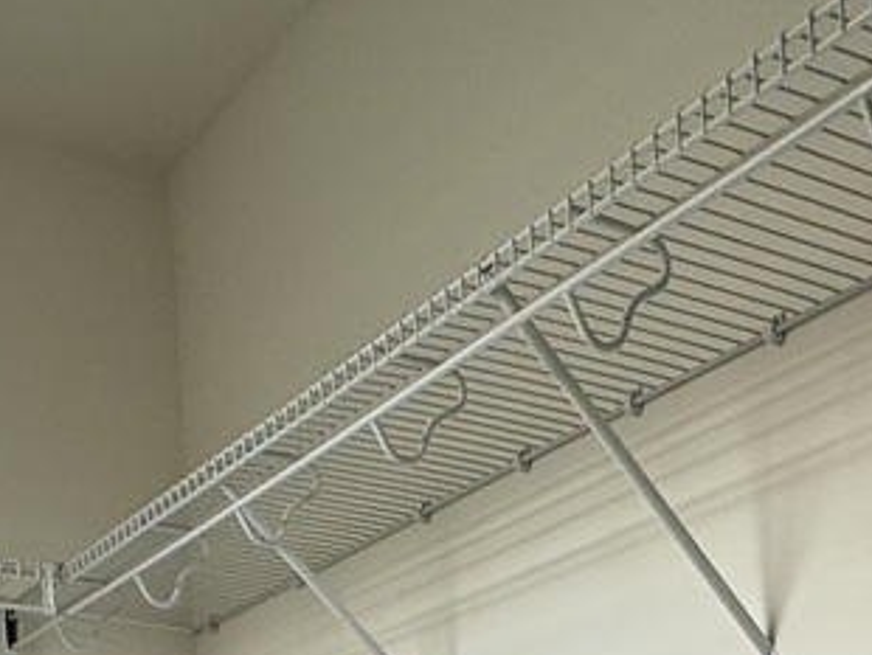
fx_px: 1639
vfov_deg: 18.0
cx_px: 557
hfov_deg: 29.7
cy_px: 1181
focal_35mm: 65
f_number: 2.2
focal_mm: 2.22
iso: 64
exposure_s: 1/99
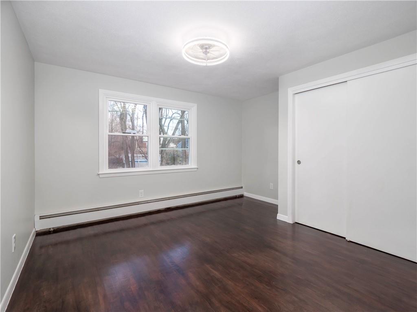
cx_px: 208
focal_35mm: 16
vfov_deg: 78.1
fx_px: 193
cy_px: 156
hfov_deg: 94.5
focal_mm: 8
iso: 320
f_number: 8
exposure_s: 1/125
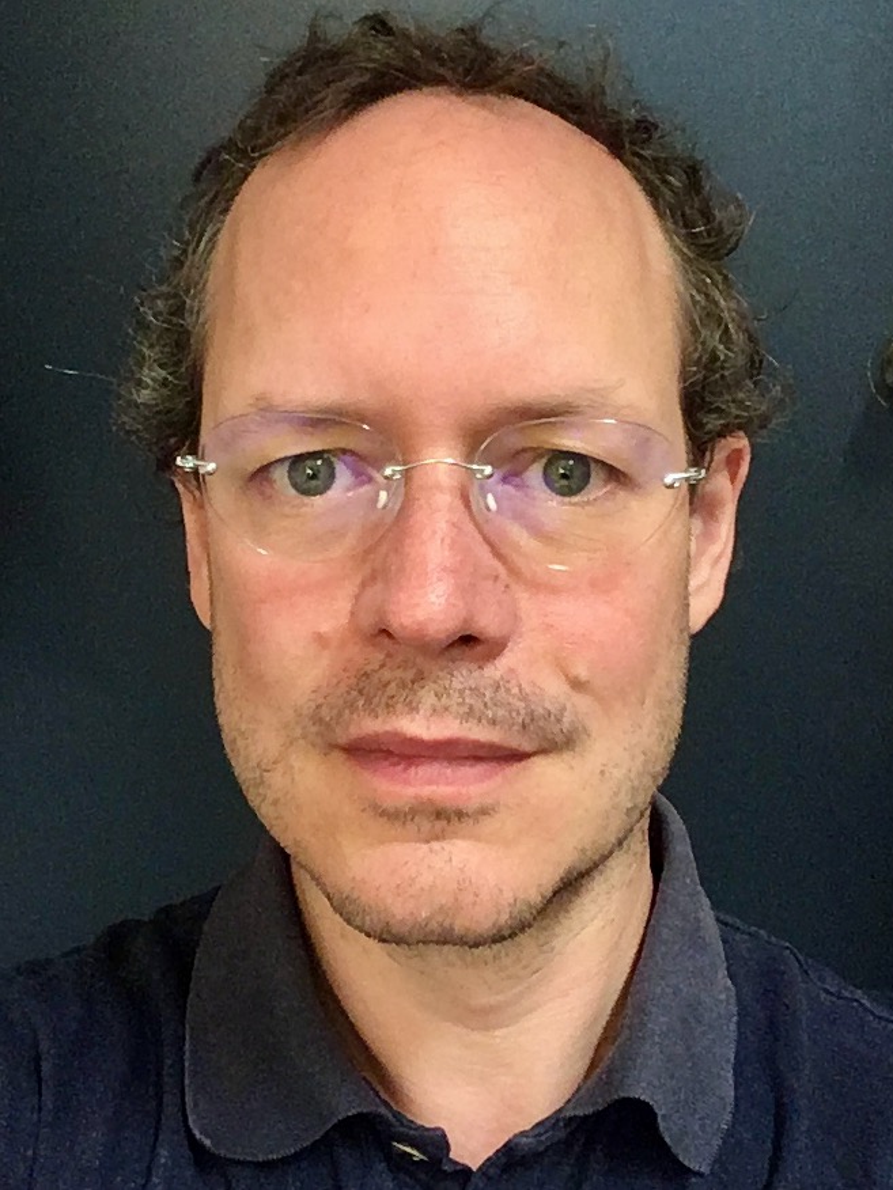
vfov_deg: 58.4
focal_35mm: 31
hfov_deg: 45.4
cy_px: 595
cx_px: 446
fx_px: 1066
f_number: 2.4
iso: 250
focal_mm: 2.15
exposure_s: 1/33
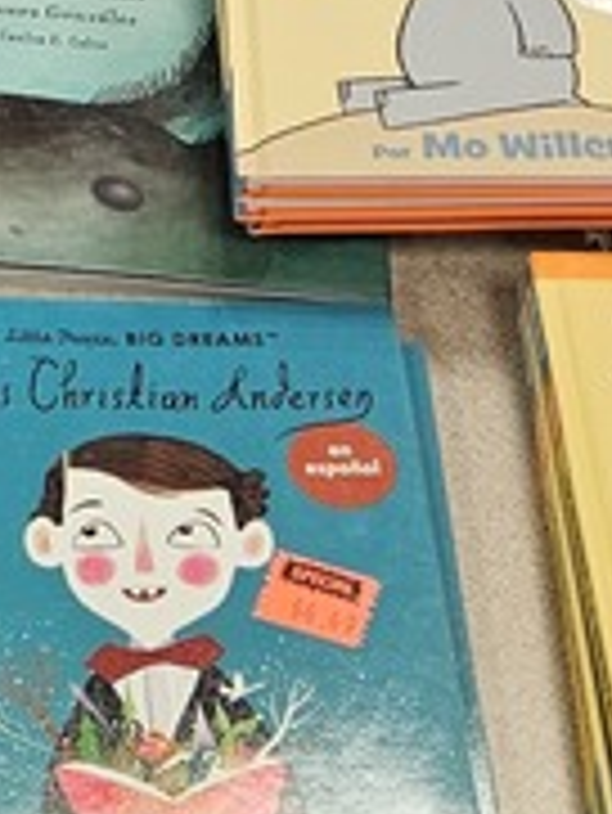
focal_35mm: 130
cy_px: -252
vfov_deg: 14.5
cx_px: -171
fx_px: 3061
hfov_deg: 11.2
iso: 160
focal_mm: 5.4
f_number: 1.8
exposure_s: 1/120
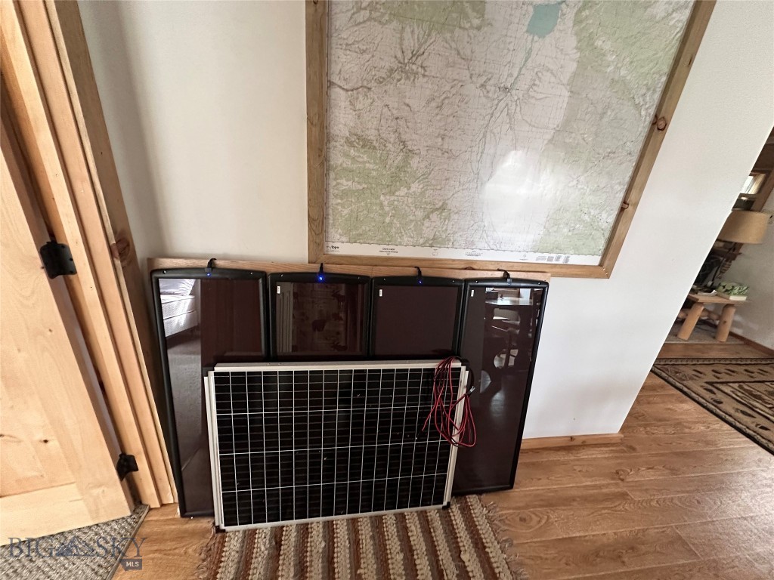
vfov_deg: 85.7
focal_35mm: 14
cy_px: 290
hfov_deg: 102.1
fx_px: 313
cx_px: 387
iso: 800
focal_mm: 2.22
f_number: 2.2
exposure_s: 1/60
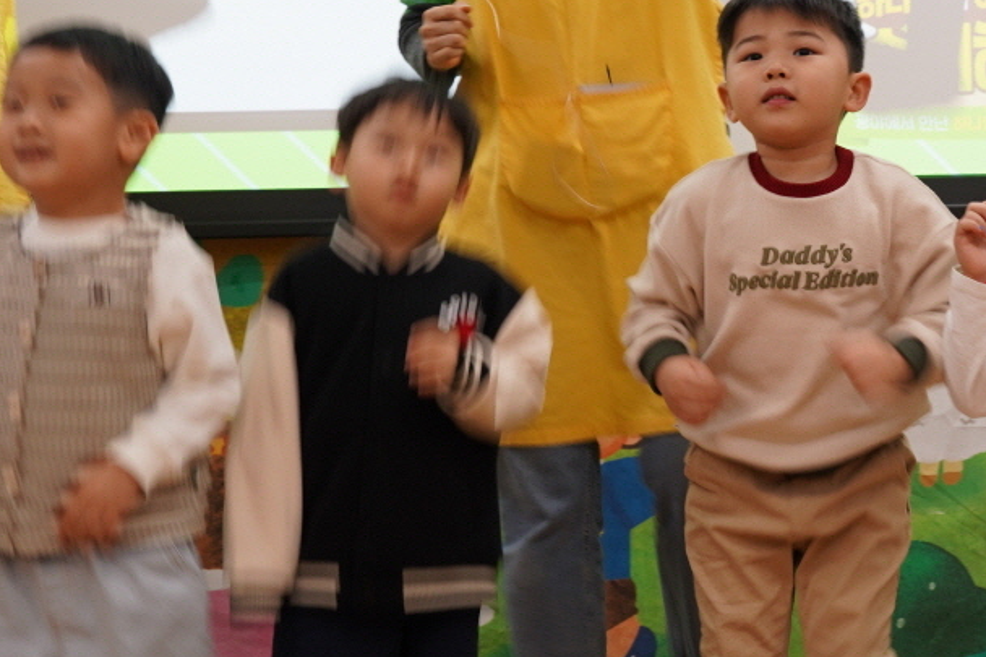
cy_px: 278
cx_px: 1002
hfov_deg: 25.0
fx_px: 2108
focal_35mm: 77
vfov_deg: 17.7
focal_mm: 36
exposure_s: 1/40
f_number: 5.6
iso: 500
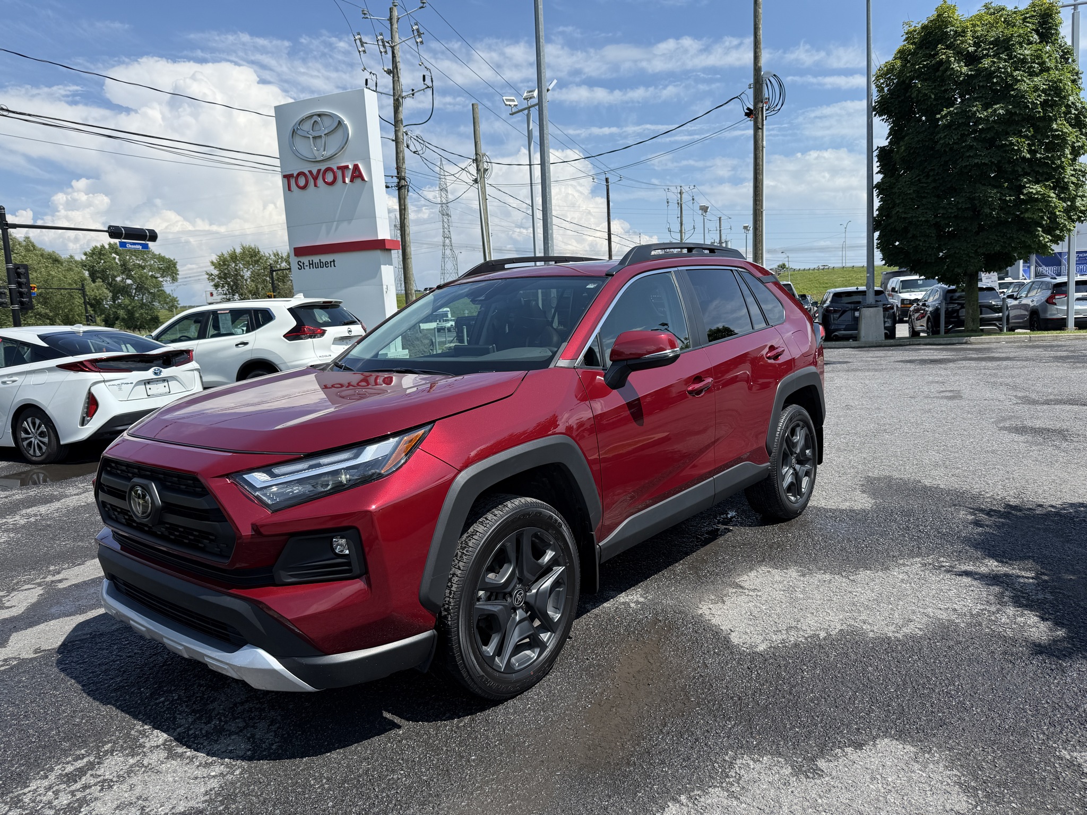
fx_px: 754
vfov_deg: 56.8
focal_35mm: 24
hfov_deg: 71.6
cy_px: 408
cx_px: 544
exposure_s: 1/4975
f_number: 1.78
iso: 80
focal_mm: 6.76
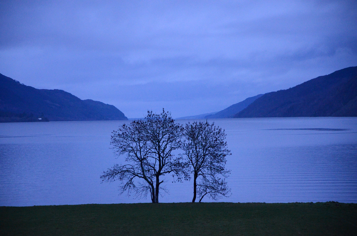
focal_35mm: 158
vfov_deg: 8.7
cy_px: 118
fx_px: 1559
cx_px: 178
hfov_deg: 13.1
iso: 3600
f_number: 5.6
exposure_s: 1/250
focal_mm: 105
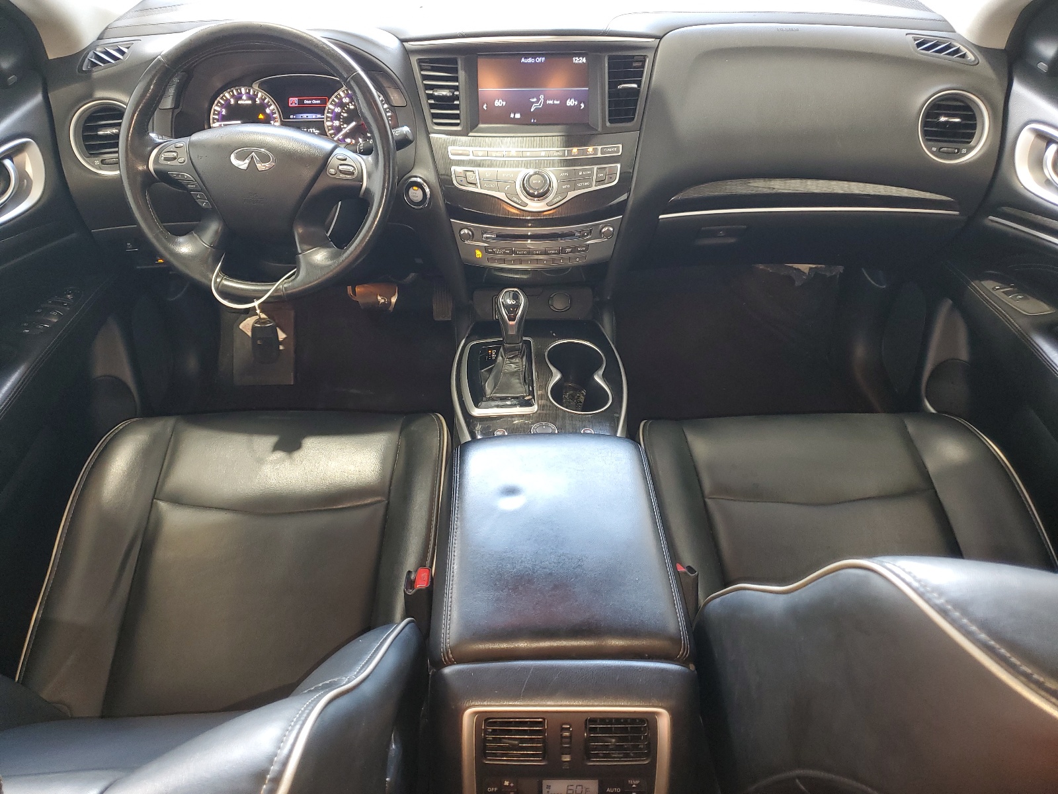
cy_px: 397
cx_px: 529
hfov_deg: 67.3
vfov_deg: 53.1
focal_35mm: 26
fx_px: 795
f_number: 1.5
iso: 97
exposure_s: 1/24
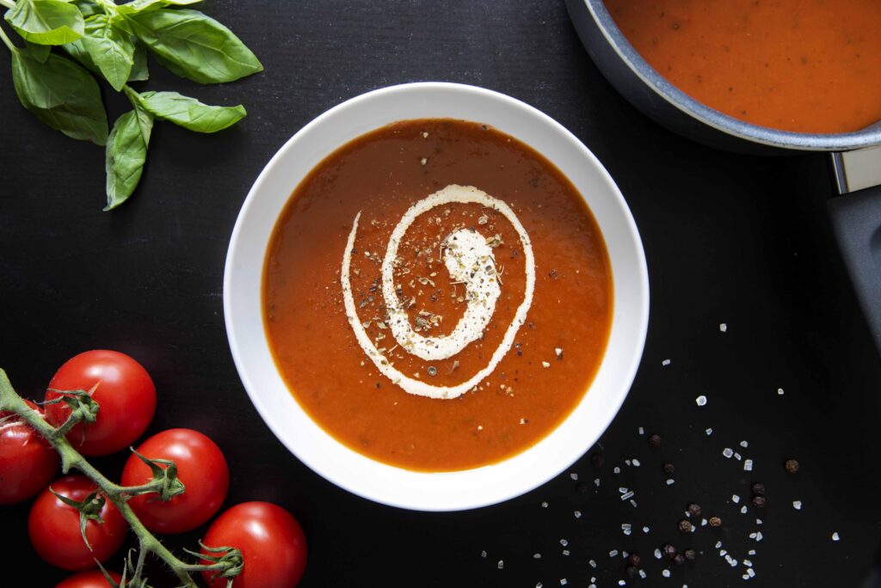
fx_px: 1273
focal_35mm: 52
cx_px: 440
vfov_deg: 26.0
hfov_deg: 38.2
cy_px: 294
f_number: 7.1
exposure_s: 1/15
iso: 250
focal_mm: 52
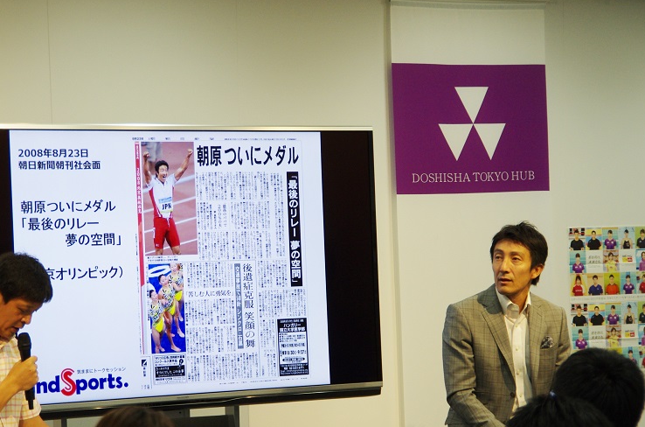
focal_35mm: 122
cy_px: 256
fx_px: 2180
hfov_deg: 16.8
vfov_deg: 11.2
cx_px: 255
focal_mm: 60
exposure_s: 1/100
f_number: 4.5
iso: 400
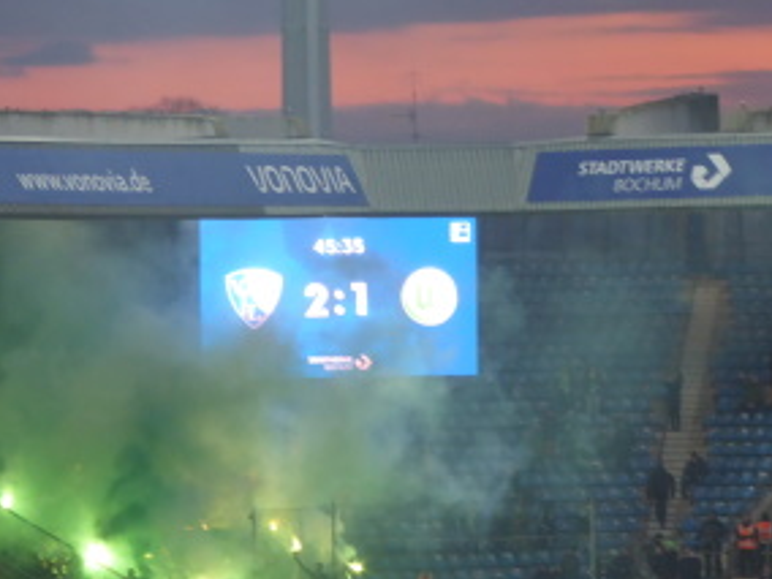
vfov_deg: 5.4
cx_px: 174
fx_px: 6088
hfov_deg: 7.2
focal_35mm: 273
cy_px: 435
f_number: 5.6
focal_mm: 30.9
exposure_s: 1/50
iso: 400
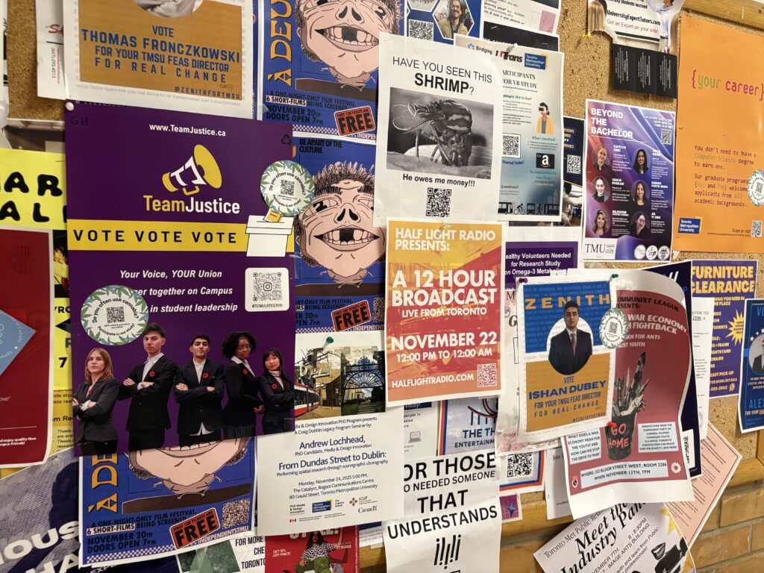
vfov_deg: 53.1
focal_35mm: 26
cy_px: 286
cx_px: 382
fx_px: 574
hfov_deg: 67.3
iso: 200
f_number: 1.6
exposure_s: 1/60
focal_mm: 5.96
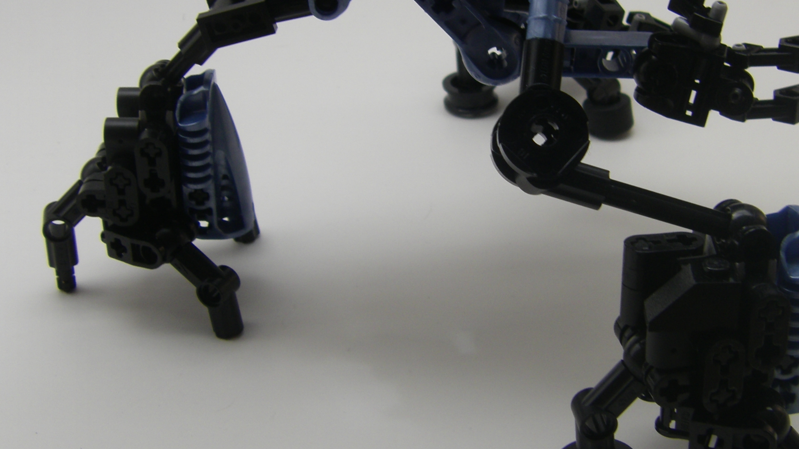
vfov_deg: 19.4
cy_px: 146
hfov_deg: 33.8
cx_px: 465
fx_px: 1314
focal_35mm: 62
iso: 64
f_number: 3.5
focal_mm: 6.3
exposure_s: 1/100
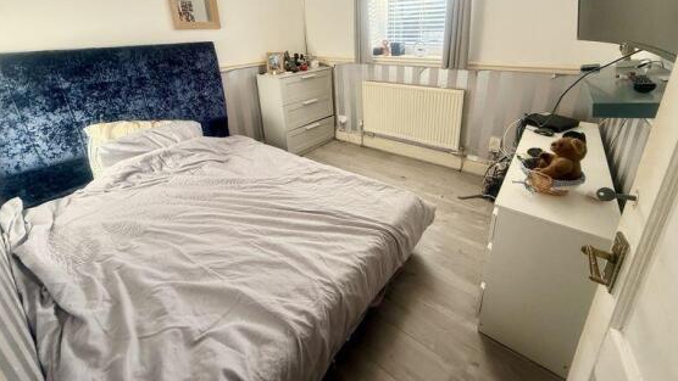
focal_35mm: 16
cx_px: 351
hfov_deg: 99.3
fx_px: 288
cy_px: 121
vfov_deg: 65.0
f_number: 2.2
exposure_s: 1/99
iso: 200
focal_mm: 2.22
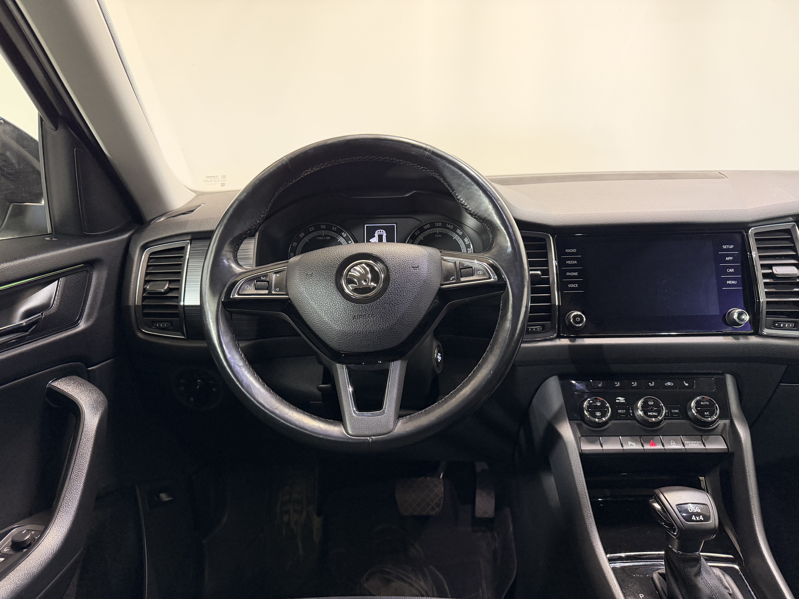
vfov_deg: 56.8
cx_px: 400
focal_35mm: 24
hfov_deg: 71.6
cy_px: 300
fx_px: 554
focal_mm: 6.76
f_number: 1.78
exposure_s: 1/50
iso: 320
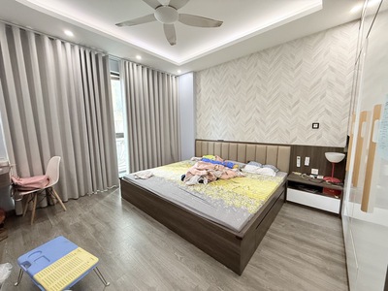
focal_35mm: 14
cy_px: 146
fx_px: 157
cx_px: 194
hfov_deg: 102.1
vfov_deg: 85.7
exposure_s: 1/100
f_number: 2.2
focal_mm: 2.22
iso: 320
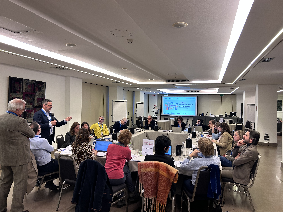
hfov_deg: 67.3
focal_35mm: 26
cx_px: 142
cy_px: 106
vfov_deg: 53.1
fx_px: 213
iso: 100
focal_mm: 5.7
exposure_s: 1/50
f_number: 1.5
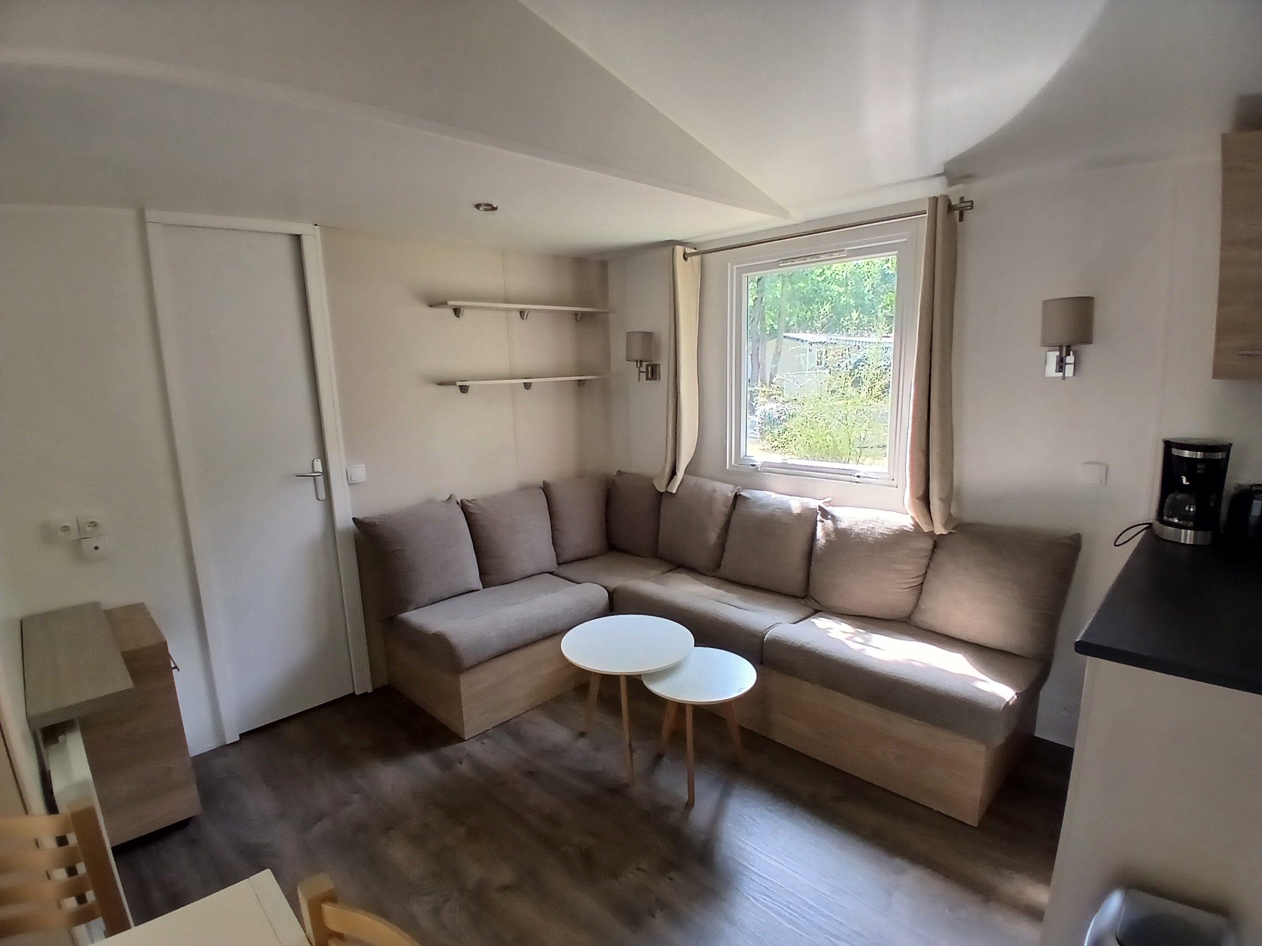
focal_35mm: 17
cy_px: 473
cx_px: 631
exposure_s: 1/50
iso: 80
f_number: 2.2
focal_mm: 1.4
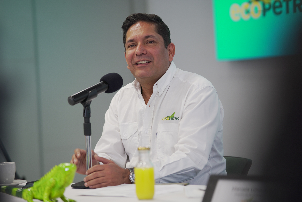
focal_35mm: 150
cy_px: 101
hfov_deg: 13.7
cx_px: 151
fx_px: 1258
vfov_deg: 9.1
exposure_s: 1/60
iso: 100
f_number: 2
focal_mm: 100
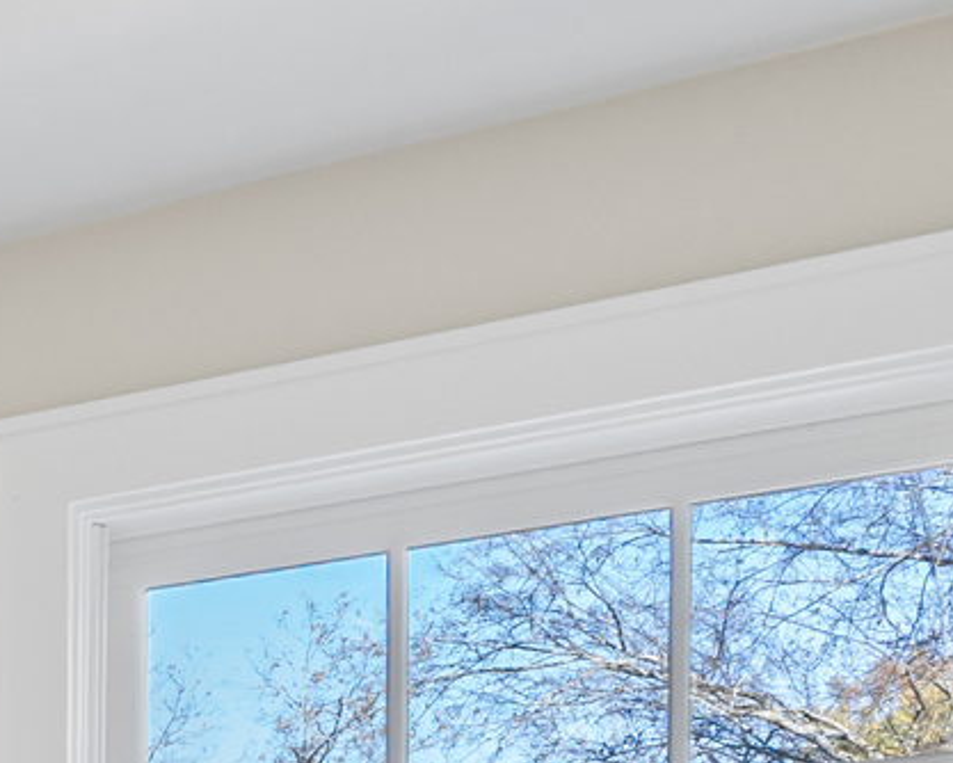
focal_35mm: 90
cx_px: -907
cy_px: 1335
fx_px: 2540
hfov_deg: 16.6
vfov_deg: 15.0
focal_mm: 16
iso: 1250
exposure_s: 1/25
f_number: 6.3
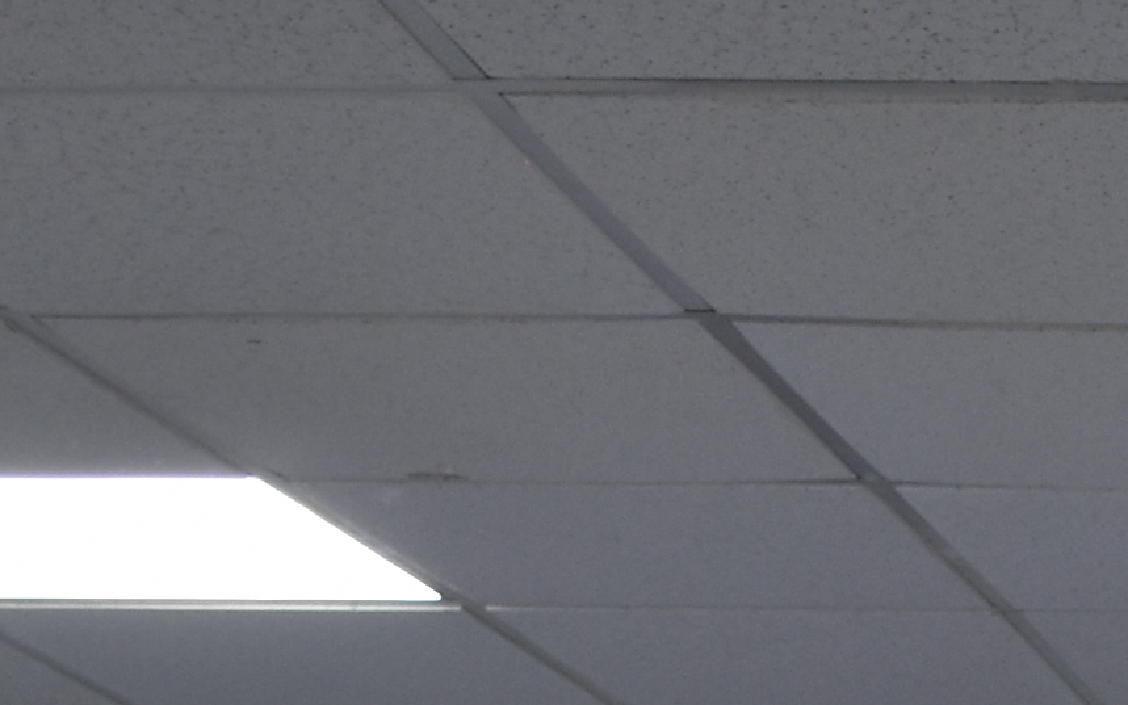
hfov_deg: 12.9
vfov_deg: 8.3
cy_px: 1780
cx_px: 2163
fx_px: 4427
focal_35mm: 144
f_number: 4.5
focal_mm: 18
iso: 800
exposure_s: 1/80
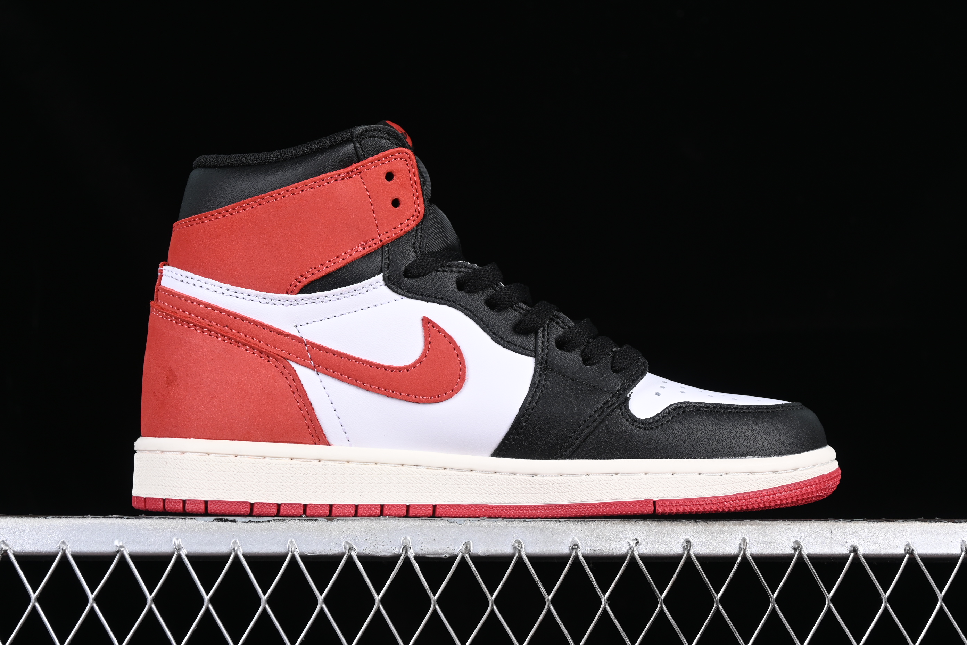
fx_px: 2014
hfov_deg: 27.0
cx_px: 484
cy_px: 322
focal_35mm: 75
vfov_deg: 18.2
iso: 160
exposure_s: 1/60
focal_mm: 50
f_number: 7.1
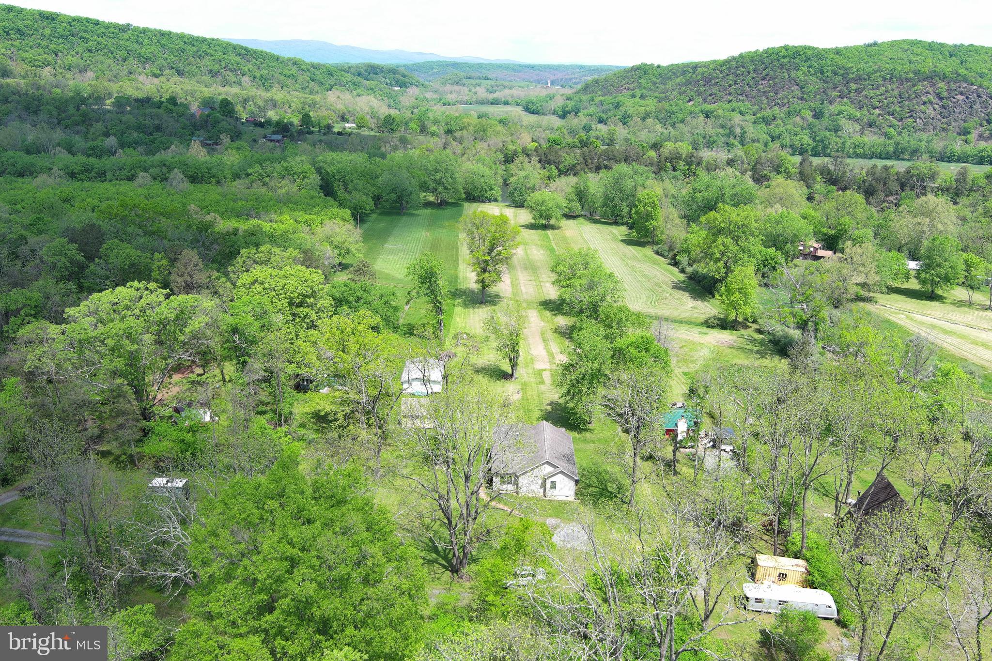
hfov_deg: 63.7
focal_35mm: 29
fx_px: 799
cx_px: 496
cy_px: 330
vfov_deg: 45.0
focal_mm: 10.57
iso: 100
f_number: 2.8
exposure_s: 1/567
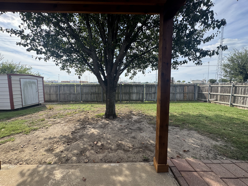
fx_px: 100
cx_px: 124
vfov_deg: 85.7
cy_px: 93
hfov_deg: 102.1
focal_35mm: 14
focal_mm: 2.22
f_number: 2.2
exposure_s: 1/771
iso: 50
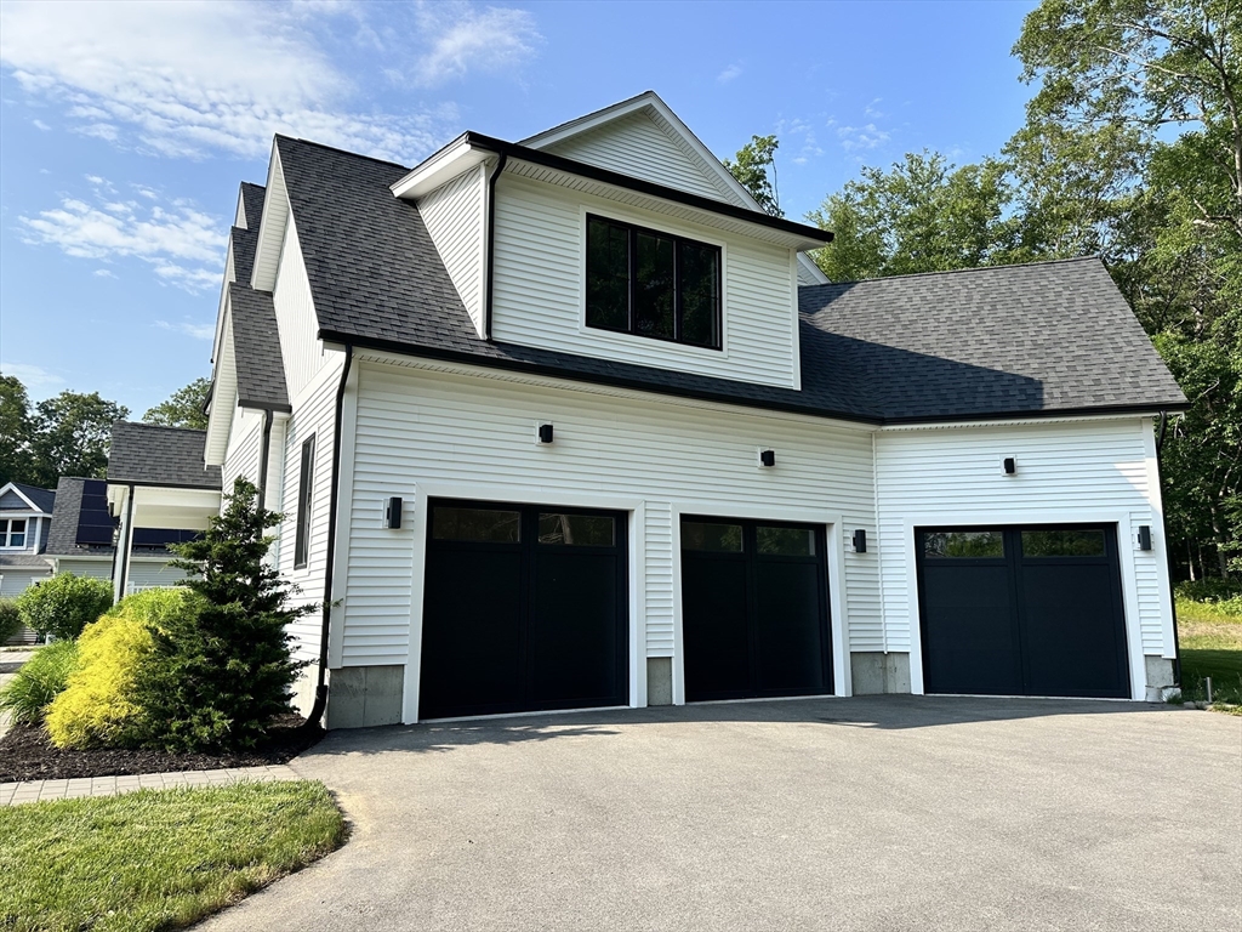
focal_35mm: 24
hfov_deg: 71.6
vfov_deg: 56.8
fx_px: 861
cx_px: 621
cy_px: 466
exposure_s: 1/2660
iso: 80
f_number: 1.78
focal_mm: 6.86
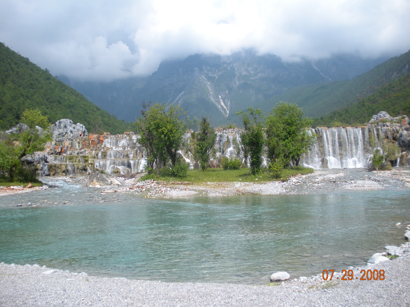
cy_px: 154
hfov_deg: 51.4
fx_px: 426
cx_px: 205
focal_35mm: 36
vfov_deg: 39.7
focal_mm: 6.3
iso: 64
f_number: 3.5
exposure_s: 1/602
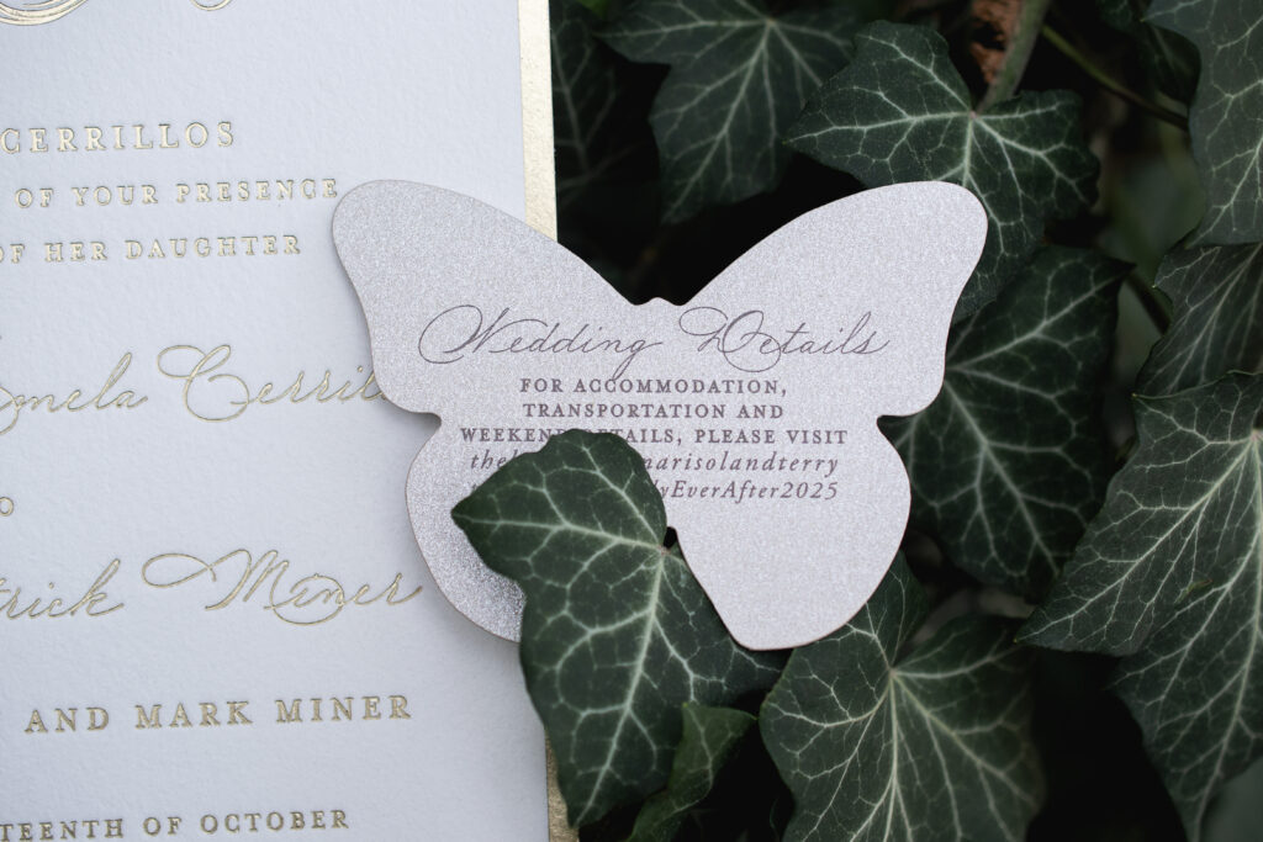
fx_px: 2105
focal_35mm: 60
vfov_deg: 22.6
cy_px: 421
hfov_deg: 33.4
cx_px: 632
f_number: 4.5
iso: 100
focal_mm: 40
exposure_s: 1/320
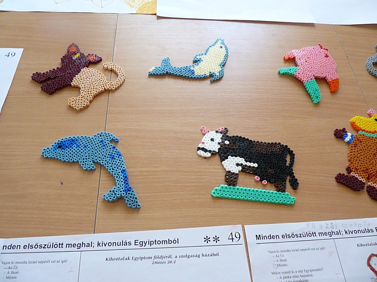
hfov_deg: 61.7
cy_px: 141
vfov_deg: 48.2
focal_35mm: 29
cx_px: 188
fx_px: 316
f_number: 2.8
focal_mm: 5.1
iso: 800
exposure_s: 1/60
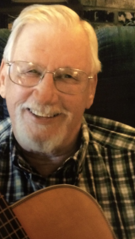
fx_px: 204
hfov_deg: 36.4
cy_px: 118
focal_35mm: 32
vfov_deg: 61.0
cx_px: 49
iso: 320
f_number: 2.2
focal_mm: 4.15
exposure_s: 1/15
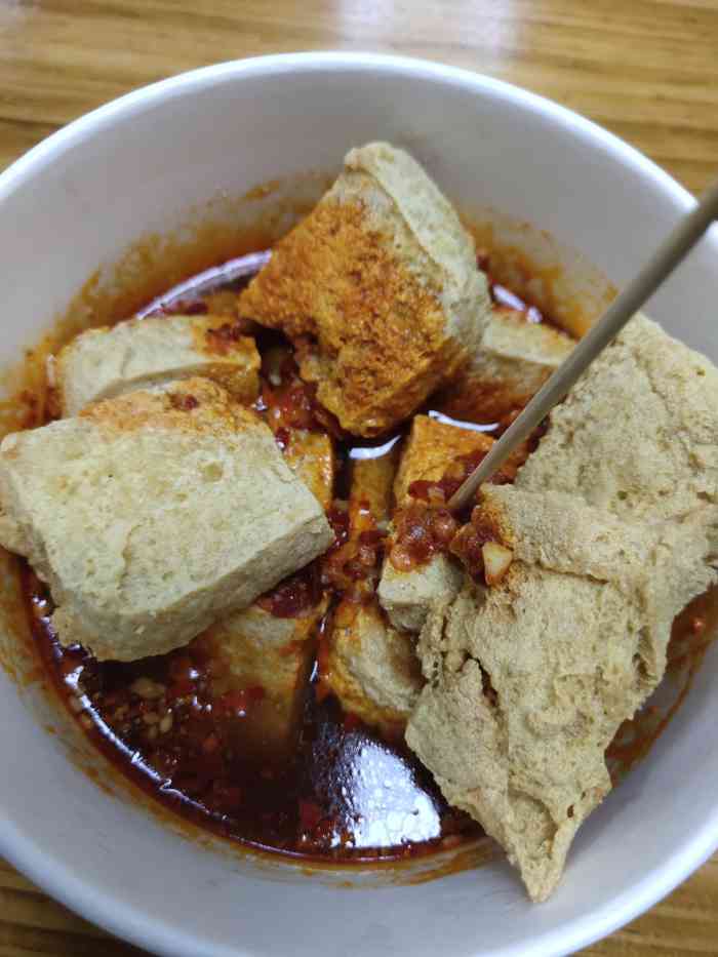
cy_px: 478
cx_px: 359
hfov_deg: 48.2
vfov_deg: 61.7
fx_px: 802
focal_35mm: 29
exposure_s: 1/100
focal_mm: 4.27
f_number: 1.8
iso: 288
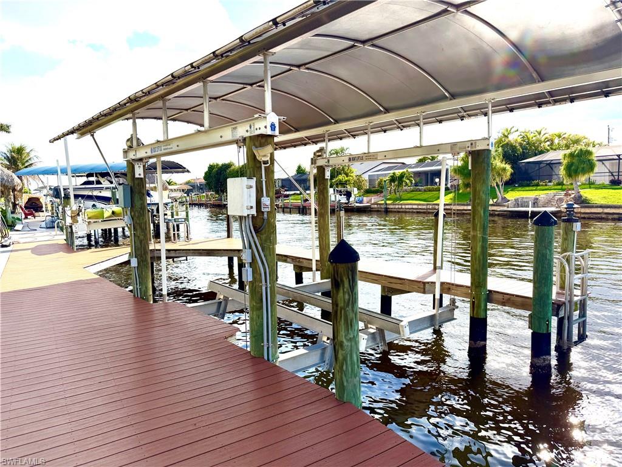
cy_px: 234
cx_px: 311
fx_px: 431
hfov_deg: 71.6
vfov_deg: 56.8
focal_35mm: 24
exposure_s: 1/3759
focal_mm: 6.76
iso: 80
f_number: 1.78
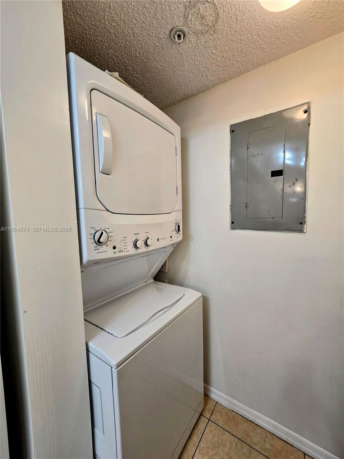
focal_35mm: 13
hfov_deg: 89.9
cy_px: 230
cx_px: 172
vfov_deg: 106.2
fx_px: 172
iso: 100
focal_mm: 2.2
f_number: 2.2
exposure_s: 1/60
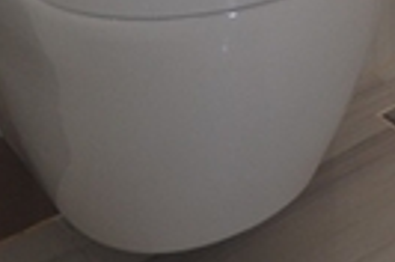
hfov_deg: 15.4
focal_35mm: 90
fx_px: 982
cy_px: -396
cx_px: 889
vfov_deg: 11.8
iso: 400
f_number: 4.2
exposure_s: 1/80
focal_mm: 11
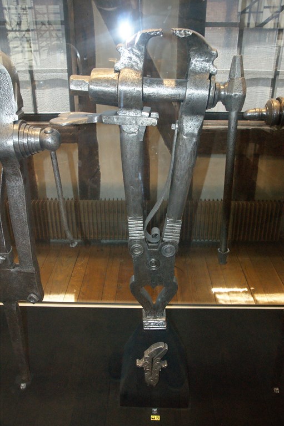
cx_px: 142
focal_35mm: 30
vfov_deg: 62.0
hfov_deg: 43.6
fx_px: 355
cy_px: 213
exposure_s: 1/60
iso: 1600
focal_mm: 20
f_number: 5.6
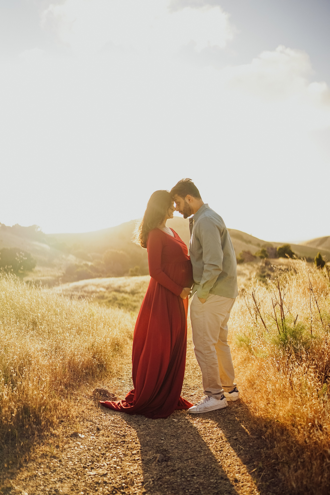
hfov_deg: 37.9
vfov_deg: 54.4
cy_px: 248
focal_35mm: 35
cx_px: 165
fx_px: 481
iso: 400
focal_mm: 35
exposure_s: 1/8000
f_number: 1.4
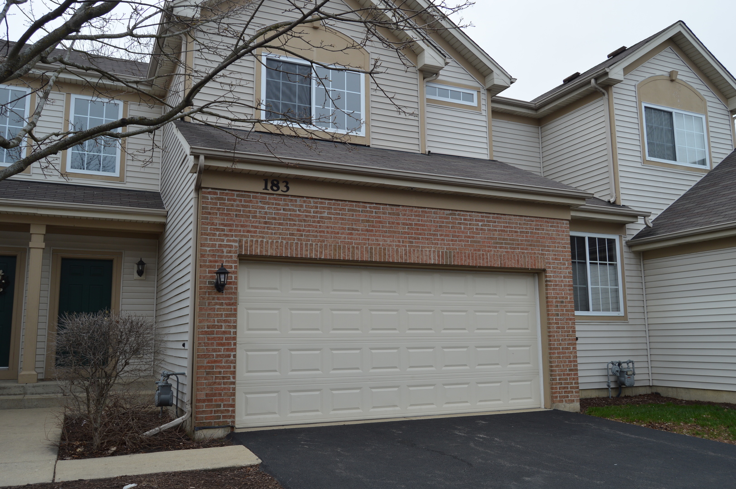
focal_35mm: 28
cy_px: 244
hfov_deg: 64.6
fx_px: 582
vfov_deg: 45.6
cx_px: 368
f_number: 7.1
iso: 100
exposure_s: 1/200
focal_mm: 19
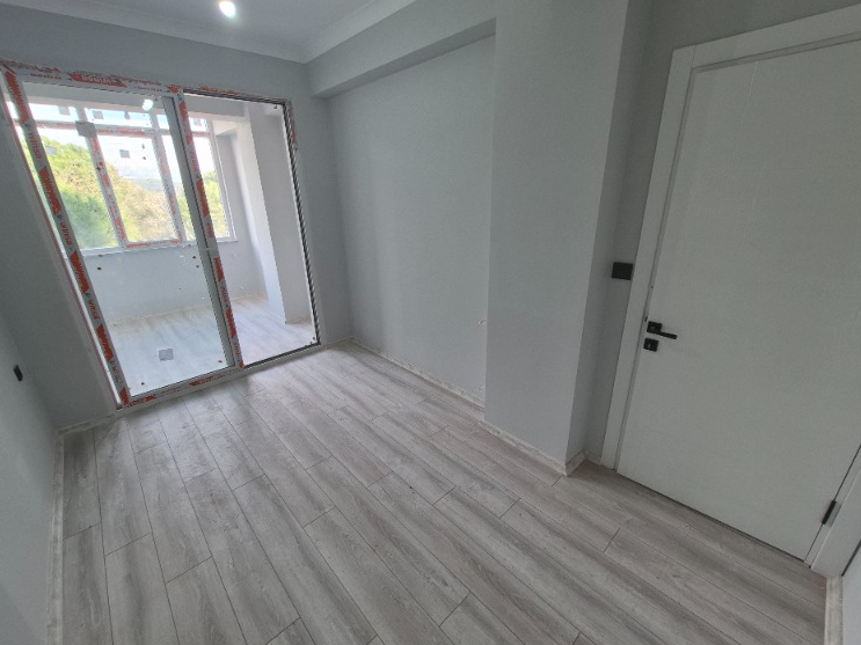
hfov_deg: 102.0
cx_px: 410
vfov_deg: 85.6
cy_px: 331
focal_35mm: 14
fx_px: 348
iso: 64
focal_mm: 1.74
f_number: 2.2
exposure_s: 1/50
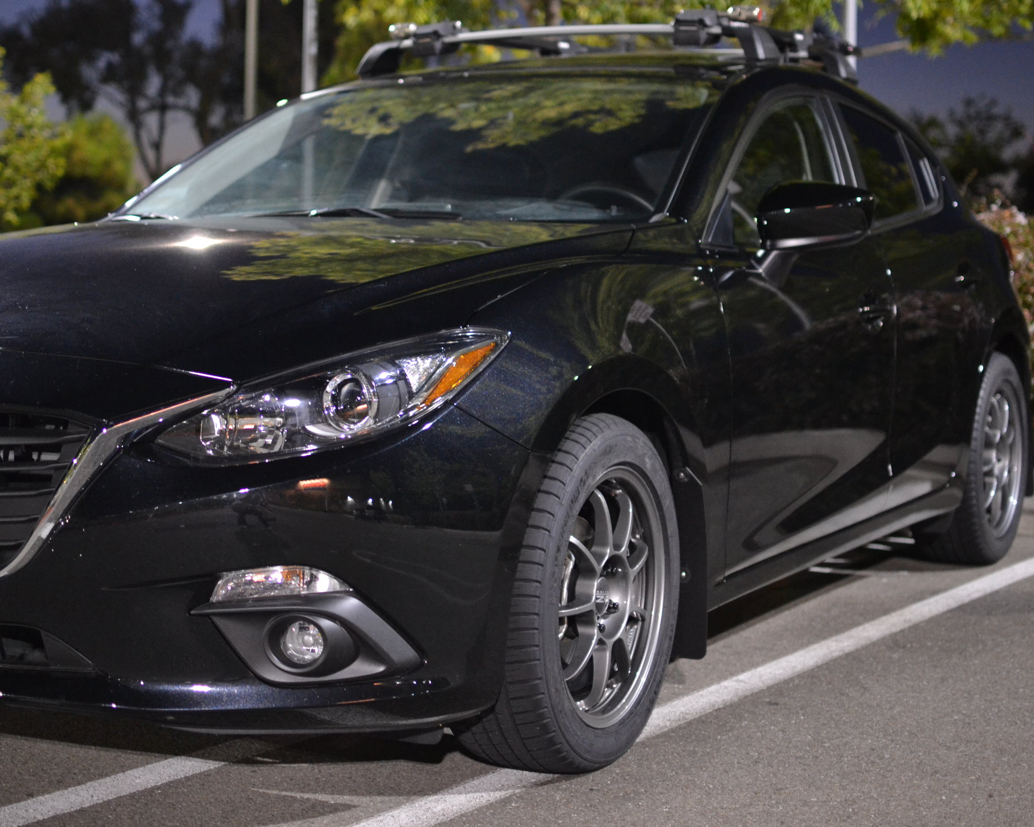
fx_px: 1823
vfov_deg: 25.6
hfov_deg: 31.6
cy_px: 414
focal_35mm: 60
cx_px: 462
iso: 1600
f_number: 1.8
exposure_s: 1/20
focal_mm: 35
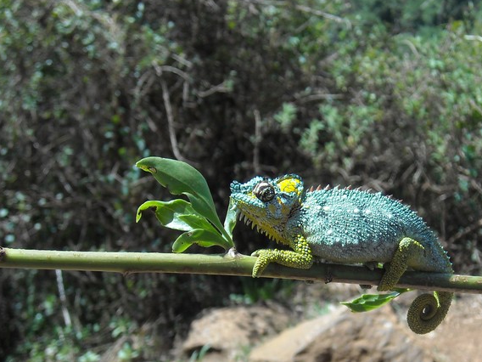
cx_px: 332
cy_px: 234
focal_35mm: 69
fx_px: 961
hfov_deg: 27.9
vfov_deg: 21.2
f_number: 3.2
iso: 64
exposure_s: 1/402
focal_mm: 7.92
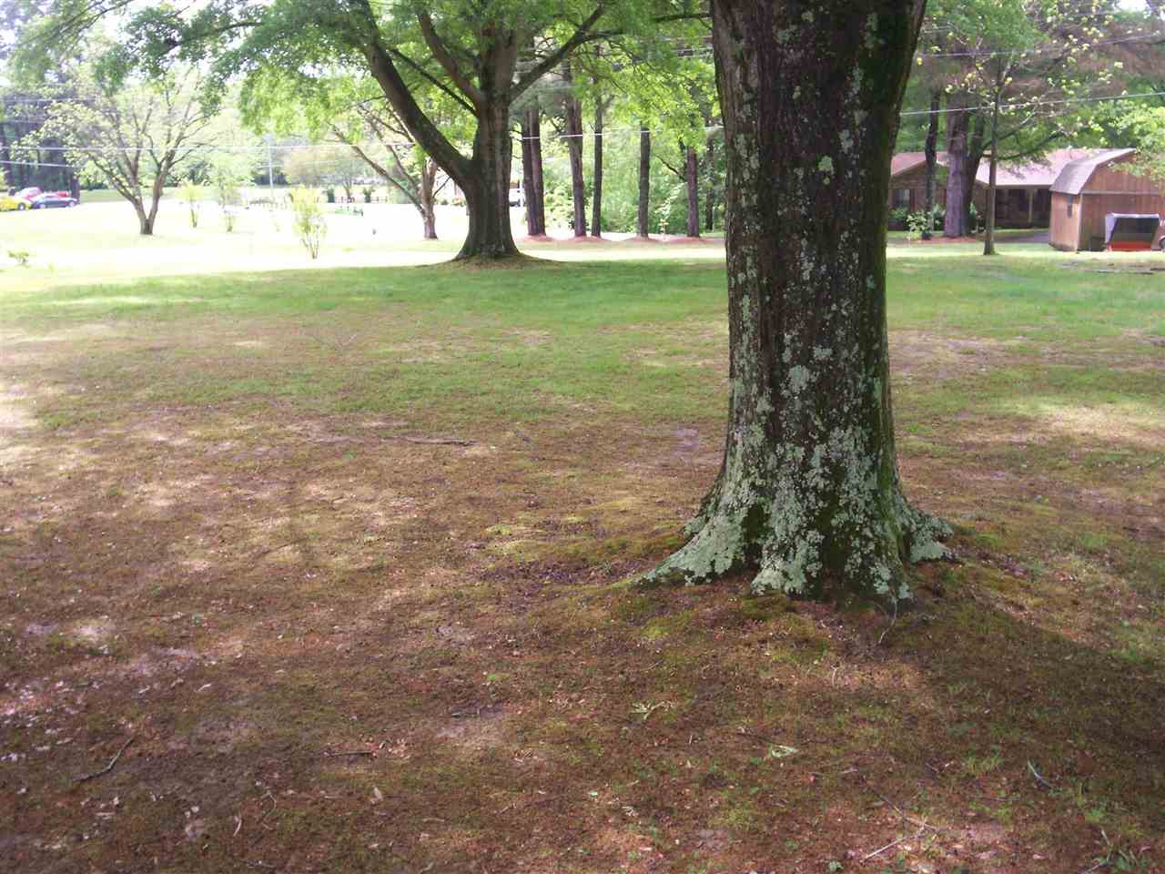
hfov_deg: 51.4
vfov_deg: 39.7
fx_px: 1212
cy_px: 437
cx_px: 582
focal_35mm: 36
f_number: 4.5
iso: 100
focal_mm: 5.9
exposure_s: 1/87.4
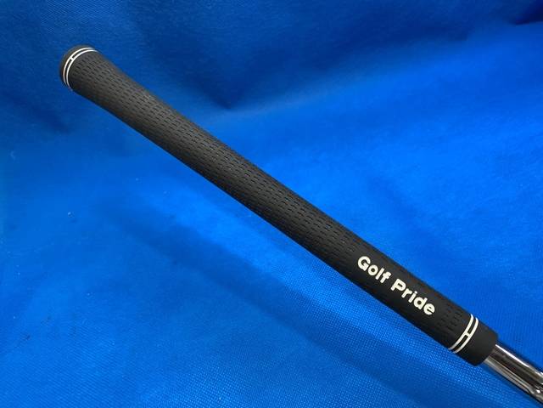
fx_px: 408
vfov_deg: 53.1
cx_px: 272
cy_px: 204
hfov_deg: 67.3
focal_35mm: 26
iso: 100
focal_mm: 4.25
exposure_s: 1/60
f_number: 1.8
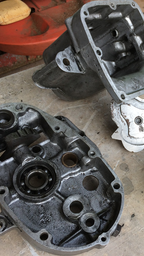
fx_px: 292
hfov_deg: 26.6
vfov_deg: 47.4
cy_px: 129
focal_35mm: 43
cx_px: 136
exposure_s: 1/126
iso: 32
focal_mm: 4.15
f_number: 2.2
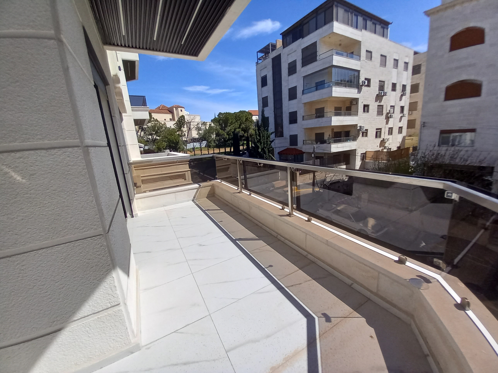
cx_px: 249
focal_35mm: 13
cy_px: 186
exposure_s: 1/1695
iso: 40
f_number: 2.2
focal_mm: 1.13
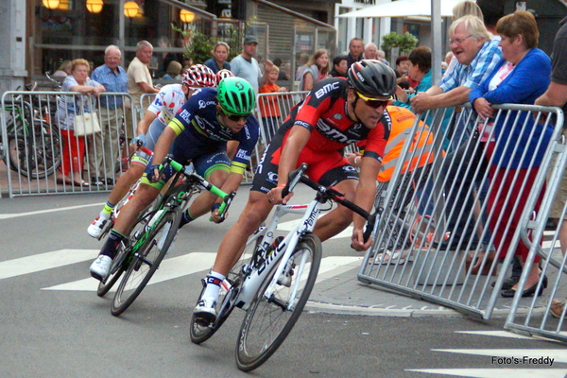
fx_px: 1299
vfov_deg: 16.6
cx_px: 284
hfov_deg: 24.6
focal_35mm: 82
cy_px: 189
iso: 3200
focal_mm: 55
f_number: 5
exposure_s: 1/1000
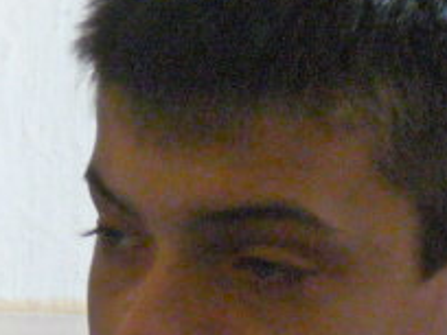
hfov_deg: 2.2
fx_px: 11480
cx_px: 513
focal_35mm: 889
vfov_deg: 1.7
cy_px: 107
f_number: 3.7
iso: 800
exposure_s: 1/30
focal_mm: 28.3
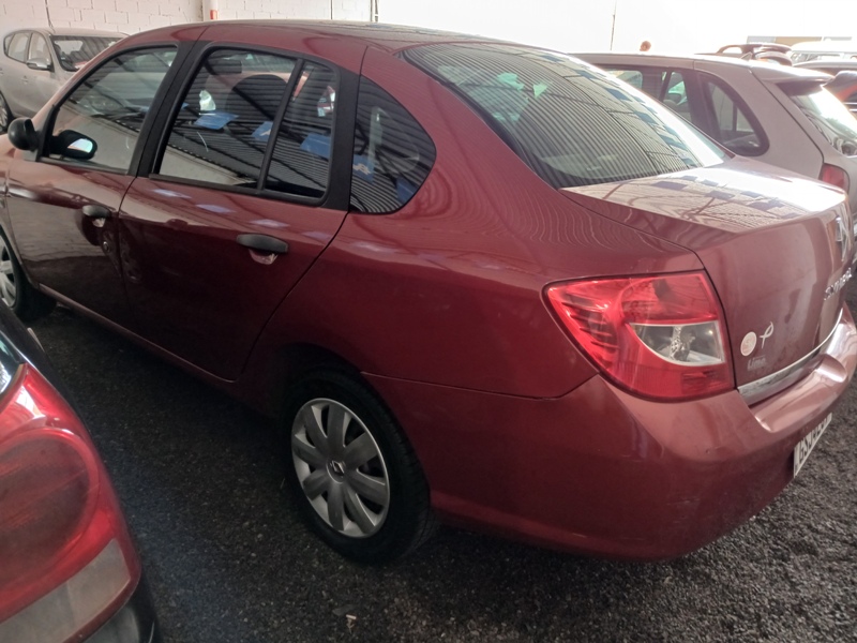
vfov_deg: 53.1
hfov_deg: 67.3
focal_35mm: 26
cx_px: 428
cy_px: 322
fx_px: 644
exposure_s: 1/30
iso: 200
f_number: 1.8
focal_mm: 3.98
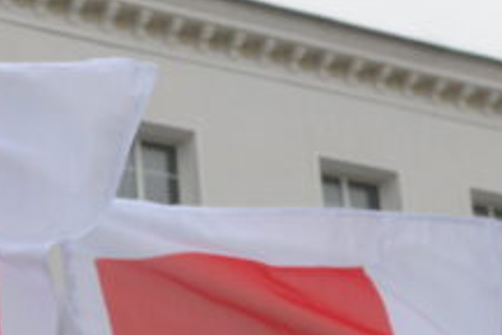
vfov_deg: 10.1
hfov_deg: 15.0
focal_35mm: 134
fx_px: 1875
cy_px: 336
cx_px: -13
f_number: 5.6
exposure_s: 1/800
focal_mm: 31
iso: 400
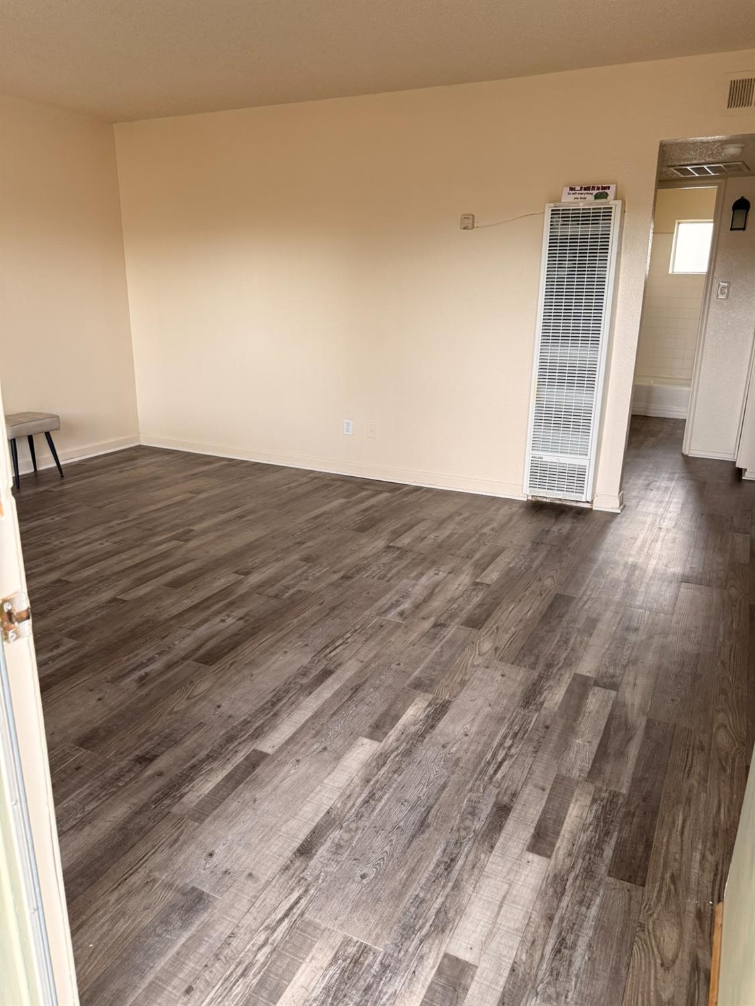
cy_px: 503
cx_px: 378
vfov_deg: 71.6
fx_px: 698
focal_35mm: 24
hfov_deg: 56.8
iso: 200
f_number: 1.78
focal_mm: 6.76
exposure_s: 1/120
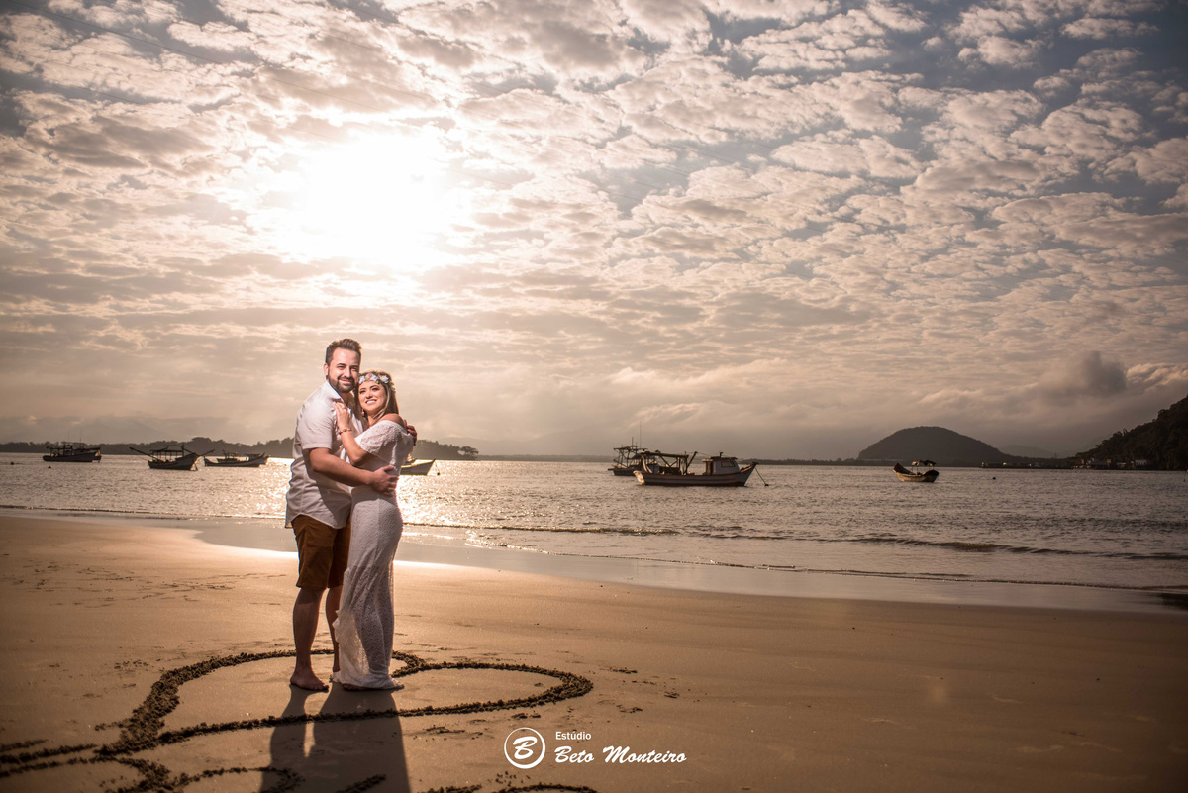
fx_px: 1023
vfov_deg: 42.4
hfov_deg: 60.3
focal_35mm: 31
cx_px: 594
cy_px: 396
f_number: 2.8
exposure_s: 1/4000
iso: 100
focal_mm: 31
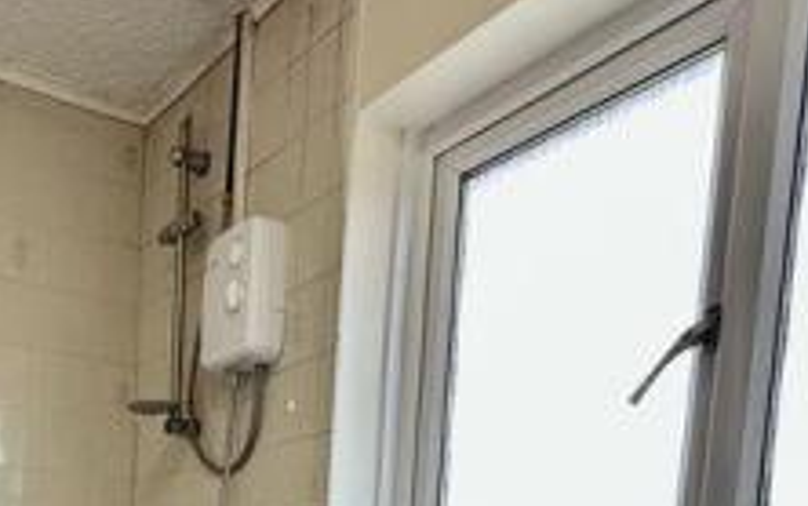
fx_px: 859
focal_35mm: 39
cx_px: 122
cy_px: 701
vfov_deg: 26.4
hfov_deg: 46.7
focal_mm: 2.22
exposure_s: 1/99
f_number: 2.2
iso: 160
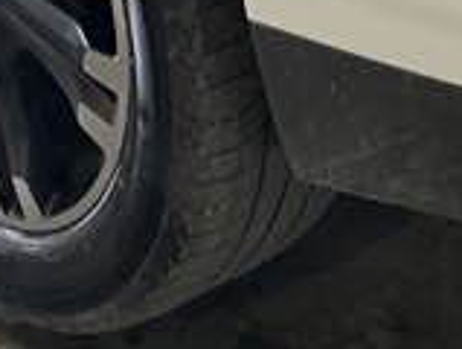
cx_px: 211
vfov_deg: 6.6
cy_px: -713
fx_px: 2756
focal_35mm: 206
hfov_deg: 9.6
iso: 40
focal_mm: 3
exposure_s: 1/120
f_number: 1.8
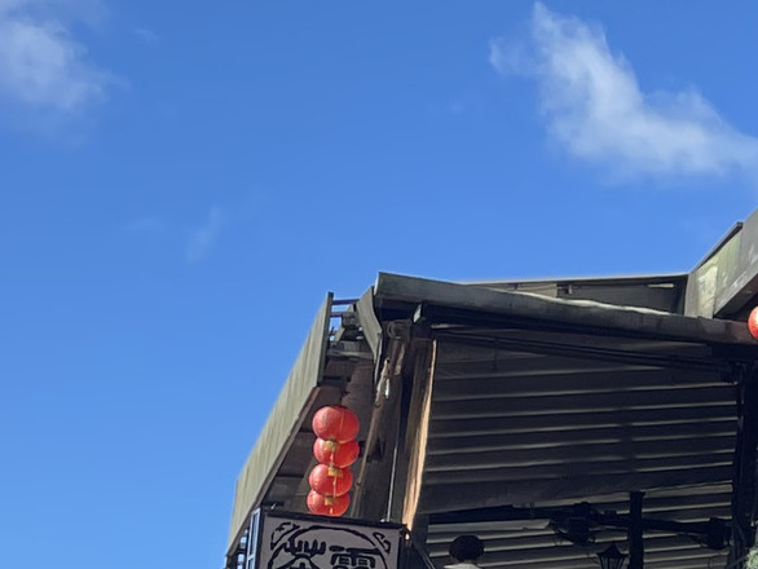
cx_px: 1392
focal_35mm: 133
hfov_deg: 13.3
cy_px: 365
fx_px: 2914
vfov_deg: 11.1
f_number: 1.6
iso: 32
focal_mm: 4.2
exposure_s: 1/1435
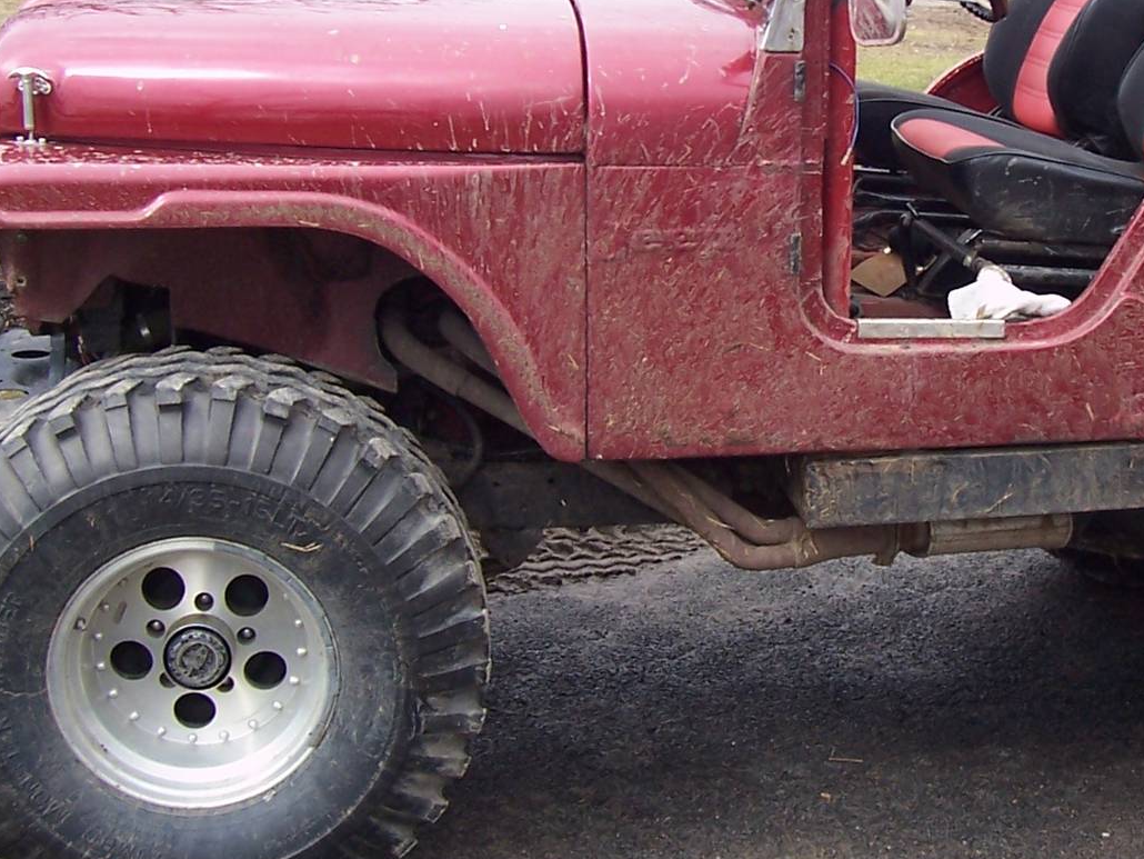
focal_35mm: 66
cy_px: 279
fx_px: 2182
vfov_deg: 22.2
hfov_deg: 28.8
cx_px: 909
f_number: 2.7
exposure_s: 1/350
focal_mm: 5.6
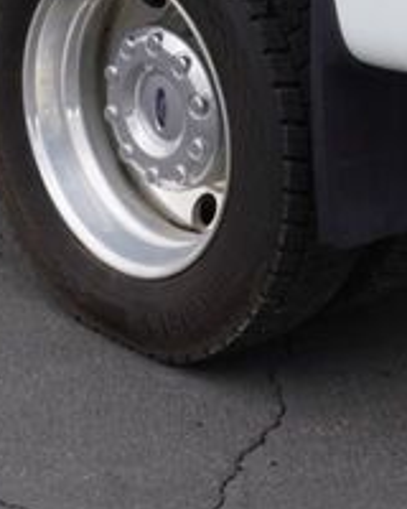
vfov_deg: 12.2
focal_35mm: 151
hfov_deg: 10.2
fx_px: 2280
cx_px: 287
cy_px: -242
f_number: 7.1
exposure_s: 1/100
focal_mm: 21
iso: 100
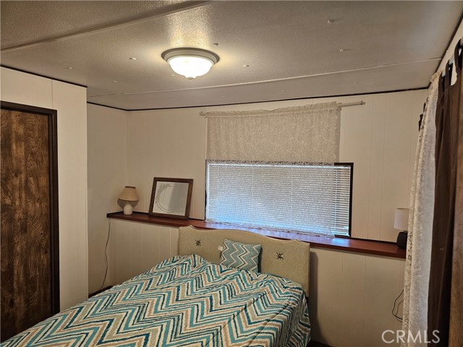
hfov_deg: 73.9
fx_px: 308
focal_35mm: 23
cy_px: 174
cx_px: 232
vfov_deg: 58.9
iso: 200
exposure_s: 1/120
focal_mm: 6.3
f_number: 1.7
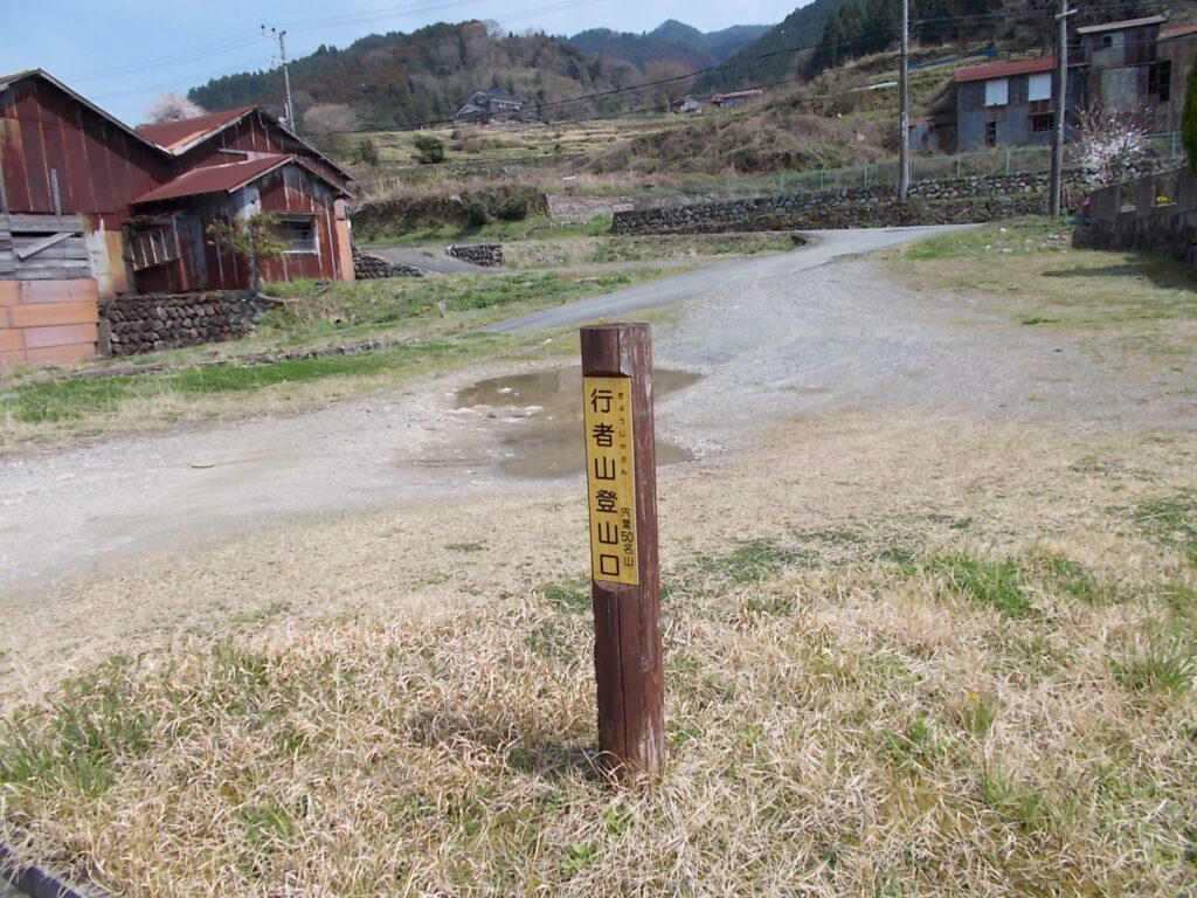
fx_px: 899
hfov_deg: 67.3
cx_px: 598
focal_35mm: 26
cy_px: 449
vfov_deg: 53.1
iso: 80
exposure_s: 1/125
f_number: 8
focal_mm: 4.6
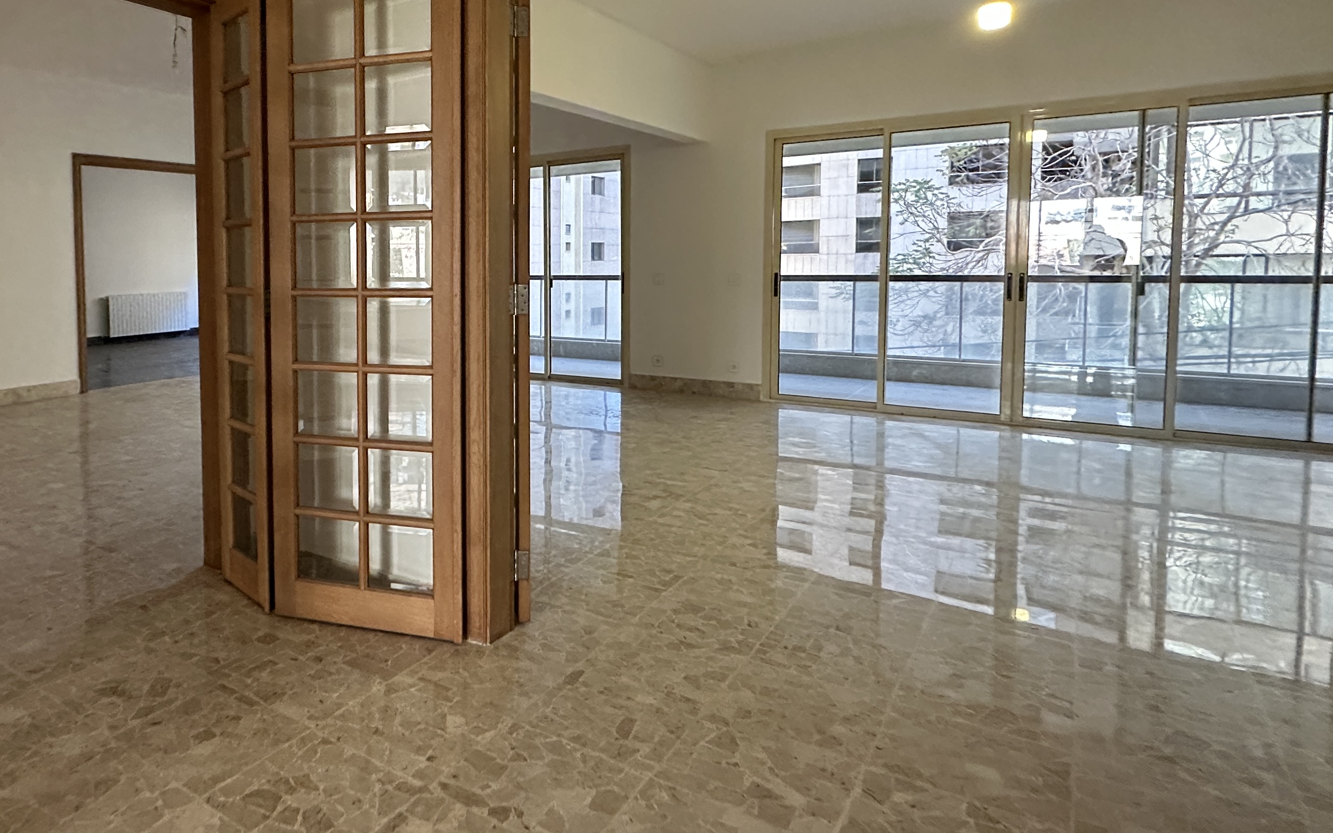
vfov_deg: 52.4
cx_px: 352
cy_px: 310
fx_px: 836
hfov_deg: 72.4
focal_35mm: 23
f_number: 2.2
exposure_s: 1/99
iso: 250
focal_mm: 2.22
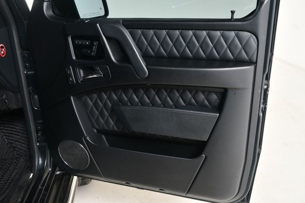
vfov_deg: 38.8
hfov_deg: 55.8
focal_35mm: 34
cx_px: 152
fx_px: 288
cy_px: 102
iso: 100
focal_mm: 23
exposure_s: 1/160
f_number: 5
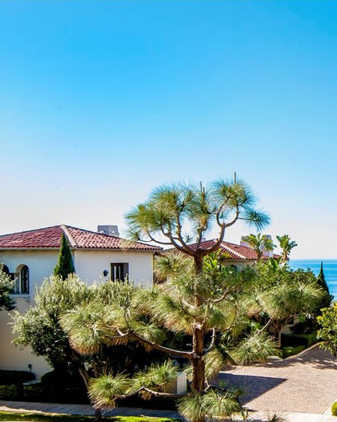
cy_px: 254
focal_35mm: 41
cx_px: 371
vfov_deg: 44.6
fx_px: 512
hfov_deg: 32.2
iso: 500
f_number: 11
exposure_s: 1/125
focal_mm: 16
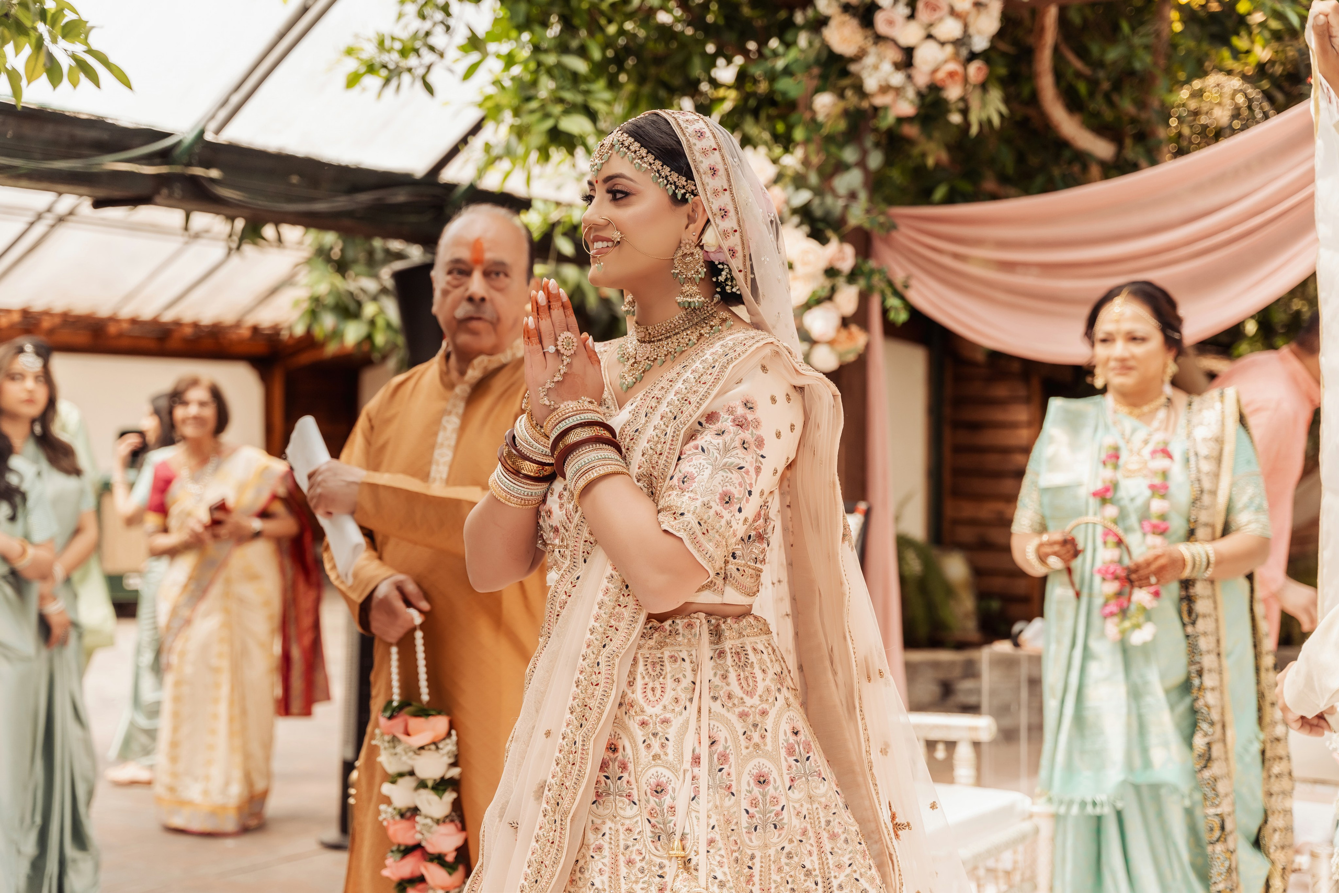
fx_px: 1901
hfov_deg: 38.8
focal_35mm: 51
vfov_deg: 26.4
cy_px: 446
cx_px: 670
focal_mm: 51.1
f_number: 2.8
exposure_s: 1/250
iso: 250
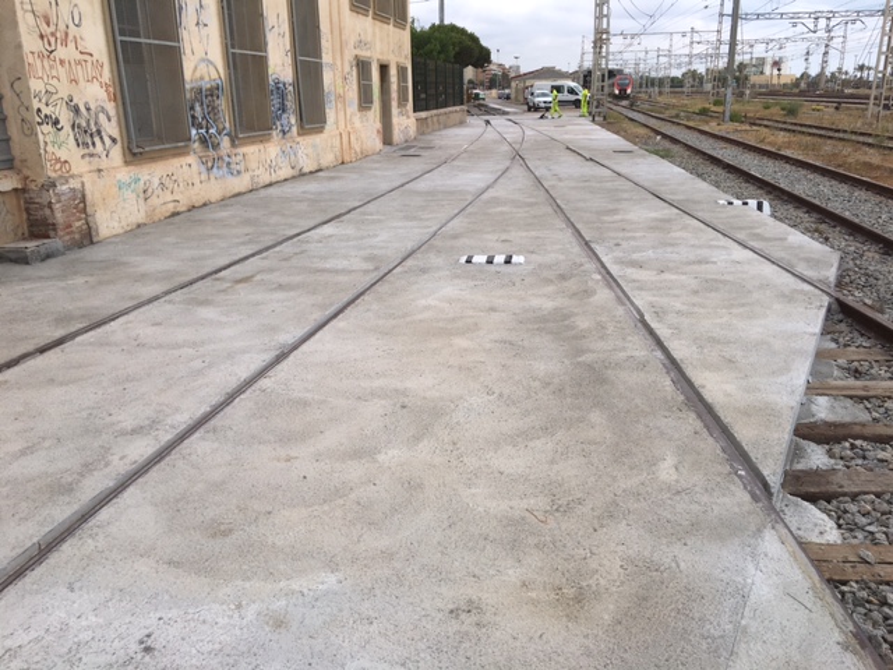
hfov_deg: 61.7
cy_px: 335
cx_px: 446
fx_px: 748
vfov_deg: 48.2
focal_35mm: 29
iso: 25
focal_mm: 4.15
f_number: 2.2
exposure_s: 1/506
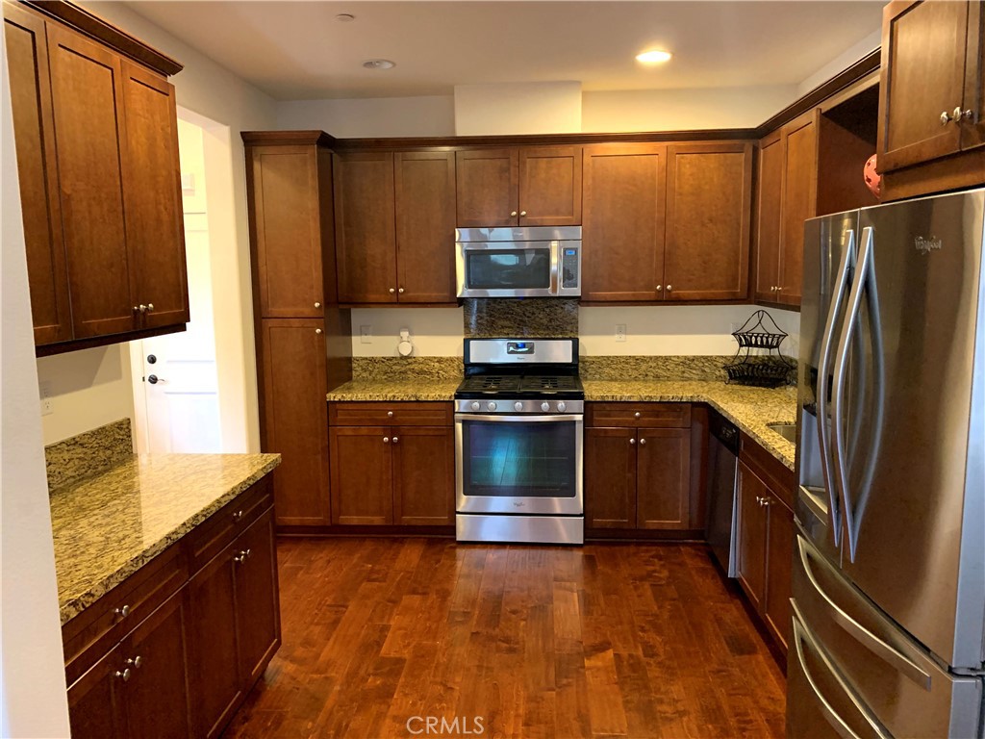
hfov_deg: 67.3
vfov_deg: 53.1
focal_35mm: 26
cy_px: 370
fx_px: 740
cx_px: 492
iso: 400
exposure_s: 1/40
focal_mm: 4.25
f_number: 1.8
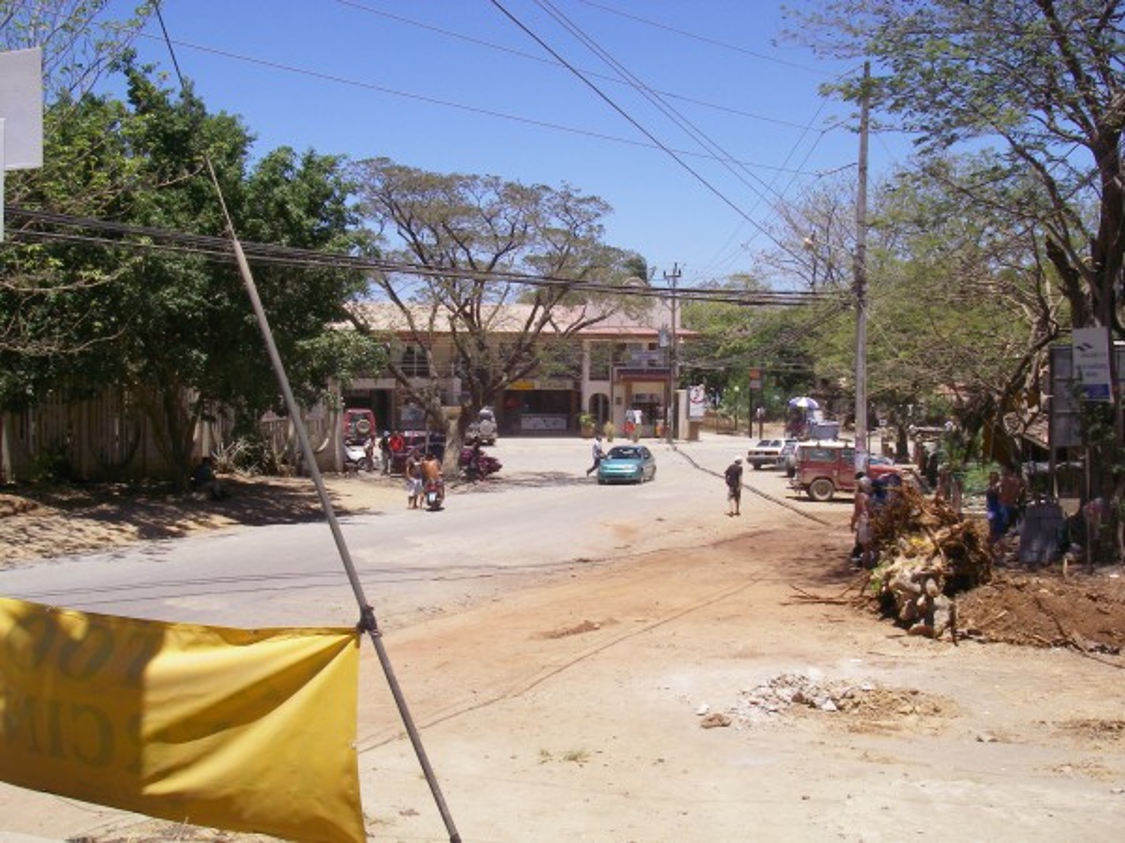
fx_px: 1235
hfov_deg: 49.0
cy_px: 422
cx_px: 562
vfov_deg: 37.7
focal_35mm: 38
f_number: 6.6
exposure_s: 1/250
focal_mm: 6.3
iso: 64
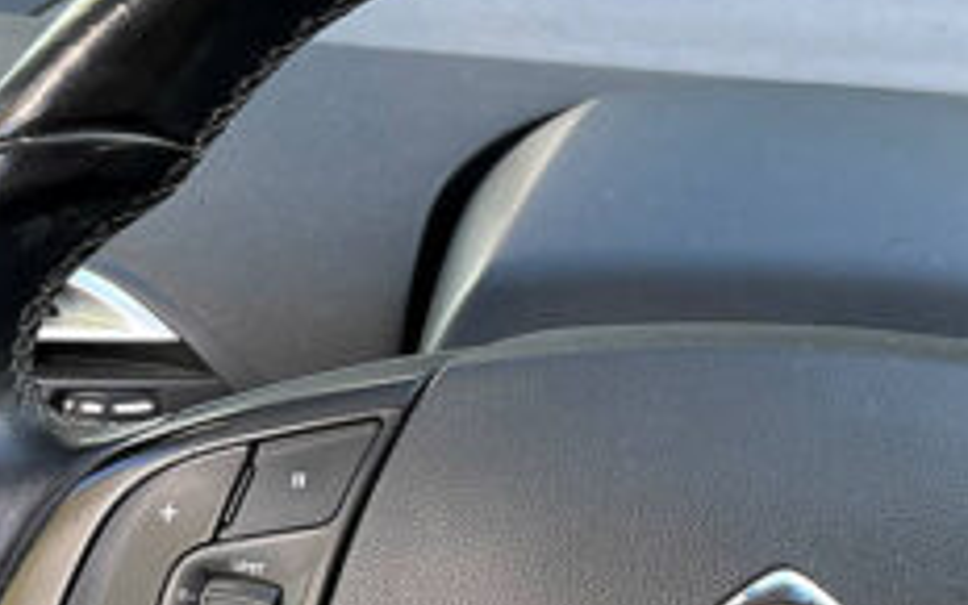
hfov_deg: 26.9
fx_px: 1979
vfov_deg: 17.1
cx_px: 799
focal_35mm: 75
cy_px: 551
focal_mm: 5.7
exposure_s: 1/121
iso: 100
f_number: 1.5
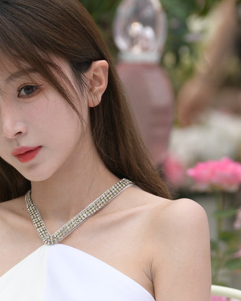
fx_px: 3530
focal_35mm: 396
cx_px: 27
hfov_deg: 3.9
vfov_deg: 4.9
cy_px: 360
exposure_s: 1/500
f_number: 3.5
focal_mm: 145
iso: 320
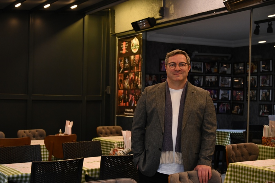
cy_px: 92
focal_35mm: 62
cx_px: 138
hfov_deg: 32.4
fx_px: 473
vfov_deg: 21.9
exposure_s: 1/200
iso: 2000
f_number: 4.8
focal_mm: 62
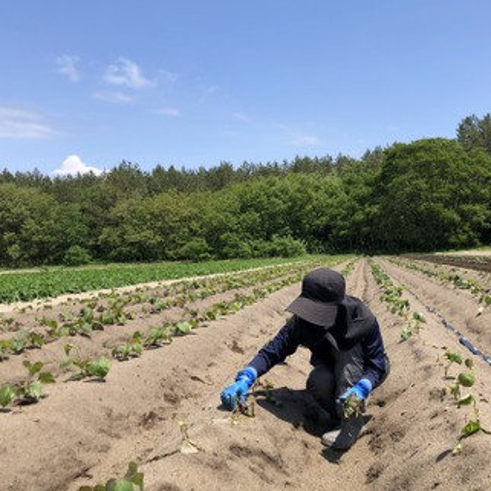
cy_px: 262
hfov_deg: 44.4
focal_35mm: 37
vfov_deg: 44.9
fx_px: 594
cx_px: 317
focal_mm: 3.99
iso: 20
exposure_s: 1/1715
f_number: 1.8
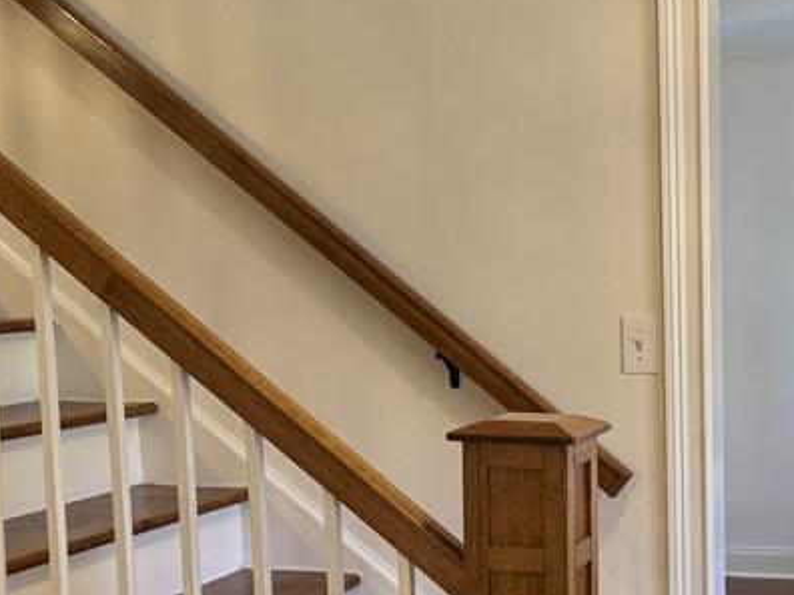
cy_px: 469
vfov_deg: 23.3
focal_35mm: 62
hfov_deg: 29.7
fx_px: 1422
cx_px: 732
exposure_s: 1/121
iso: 200
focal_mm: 6.76
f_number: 1.78
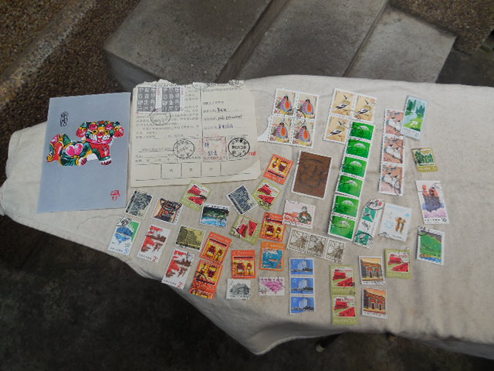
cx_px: 247
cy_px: 186
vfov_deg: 46.8
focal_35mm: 30
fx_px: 428
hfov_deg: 60.0
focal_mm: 5.3
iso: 125
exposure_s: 1/320
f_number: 3.2
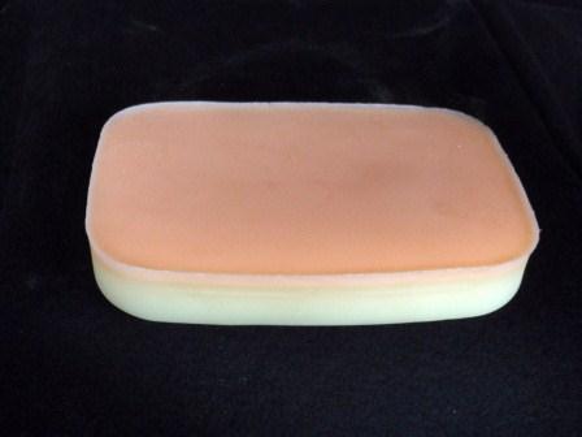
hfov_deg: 38.9
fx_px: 824
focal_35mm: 49
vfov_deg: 29.7
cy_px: 218
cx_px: 291
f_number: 4.4
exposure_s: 1/10
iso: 200
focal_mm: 8.89
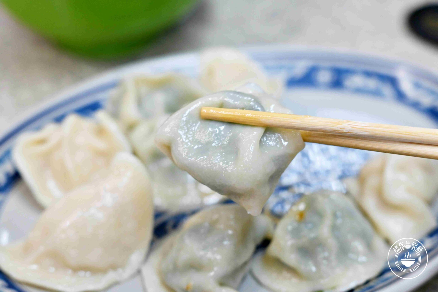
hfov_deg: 27.0
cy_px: 146
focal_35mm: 75
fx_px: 912
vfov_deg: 18.2
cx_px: 219
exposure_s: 1/160
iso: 560
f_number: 3.2
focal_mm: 50
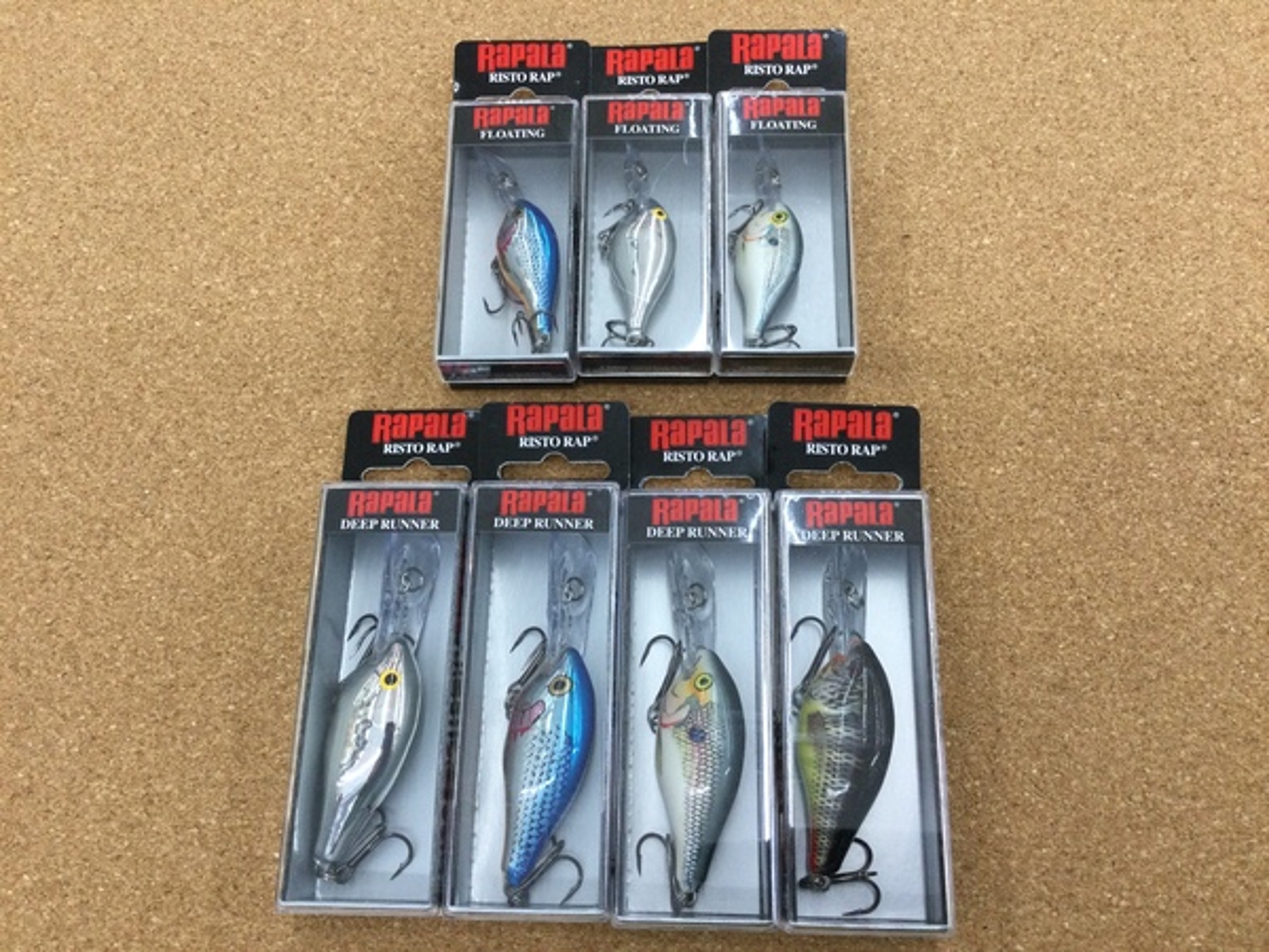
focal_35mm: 31
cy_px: 476
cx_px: 634
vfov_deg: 45.4
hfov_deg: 58.4
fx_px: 1136
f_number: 2.4
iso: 32
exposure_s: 1/30
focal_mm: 3.3
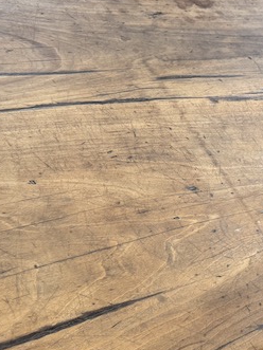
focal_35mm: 58
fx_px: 588
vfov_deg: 33.0
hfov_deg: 23.2
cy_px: 225
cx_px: 312
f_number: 1.78
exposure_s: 1/100
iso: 200
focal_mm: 6.76
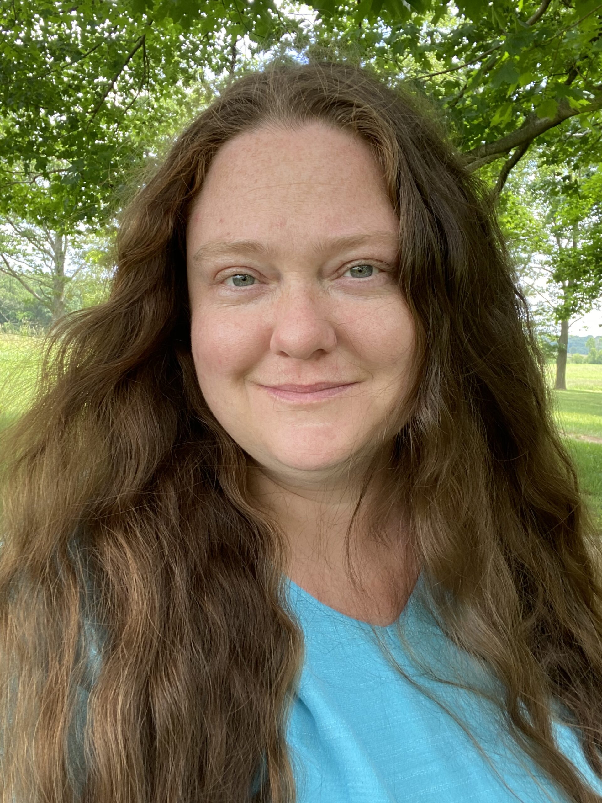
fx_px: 696
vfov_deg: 60.0
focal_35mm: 30
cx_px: 301
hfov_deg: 46.8
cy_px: 402
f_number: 2.2
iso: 40
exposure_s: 1/122
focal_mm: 2.71
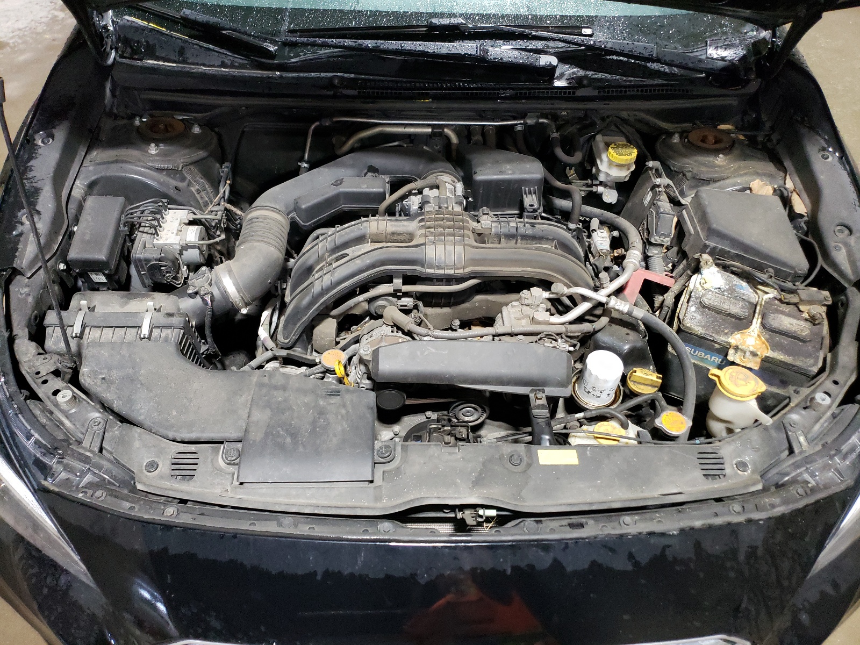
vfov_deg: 53.1
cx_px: 430
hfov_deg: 67.3
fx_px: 646
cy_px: 322
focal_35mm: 26
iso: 357
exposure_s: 1/60.2
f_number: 1.5
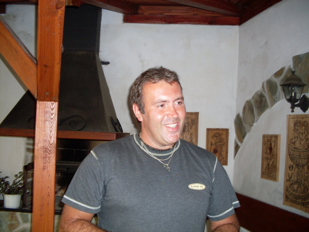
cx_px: 154
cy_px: 116
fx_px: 339
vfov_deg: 37.7
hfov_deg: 49.0
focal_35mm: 38
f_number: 2.8
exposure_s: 1/45
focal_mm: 6.3
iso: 100
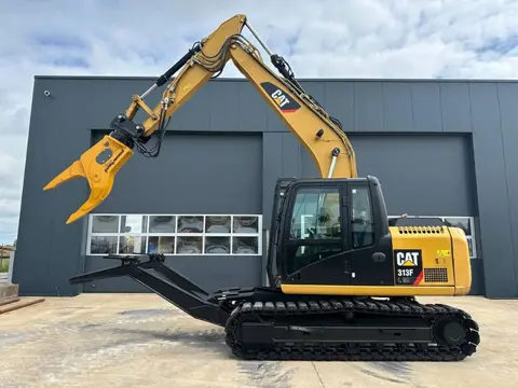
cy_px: 194
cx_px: 259
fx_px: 359
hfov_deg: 71.6
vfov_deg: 56.8
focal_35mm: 24
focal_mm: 6.86
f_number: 1.78
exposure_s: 1/2110
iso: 80
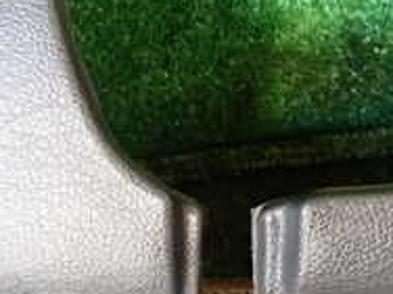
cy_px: 144
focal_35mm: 80
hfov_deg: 24.4
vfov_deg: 18.4
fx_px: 908
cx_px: 174
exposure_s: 1/30
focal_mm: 4.5
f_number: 2
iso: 500
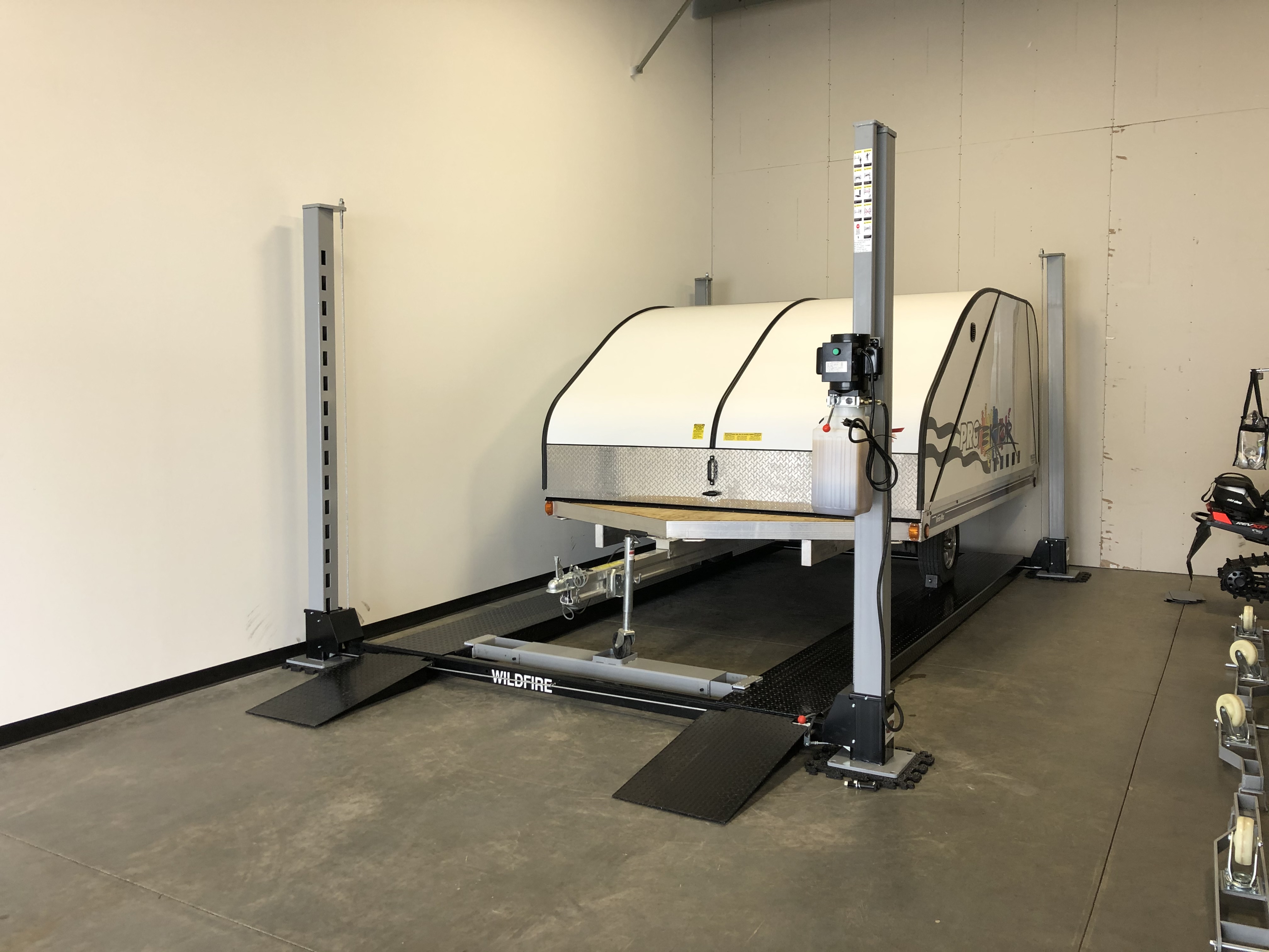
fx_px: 1026
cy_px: 476
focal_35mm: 28
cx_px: 634
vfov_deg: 49.7
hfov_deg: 63.4
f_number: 1.8
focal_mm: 4
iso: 25
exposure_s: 1/40
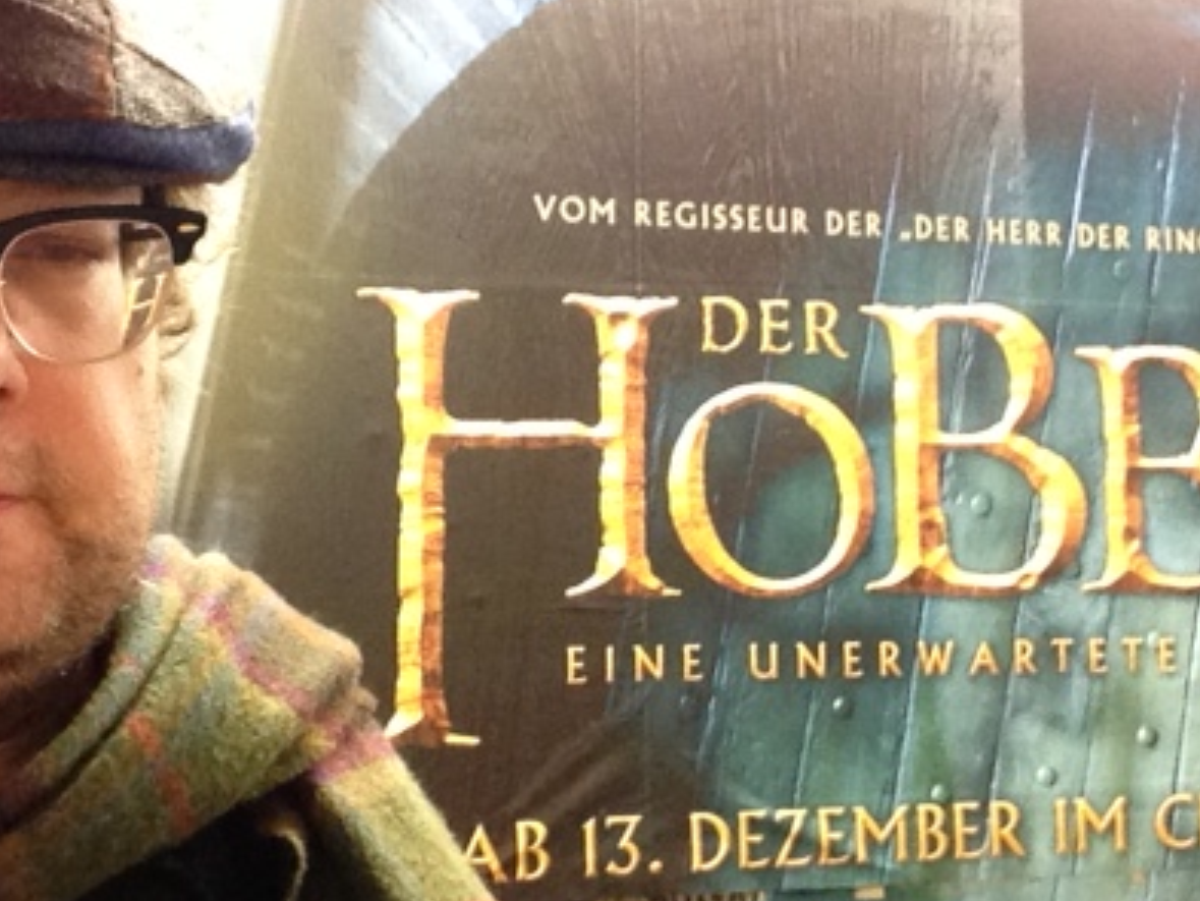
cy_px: 418
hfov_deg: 33.7
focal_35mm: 57
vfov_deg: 25.7
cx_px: 522
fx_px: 1977
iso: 250
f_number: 2.4
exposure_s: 1/24
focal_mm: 2.18
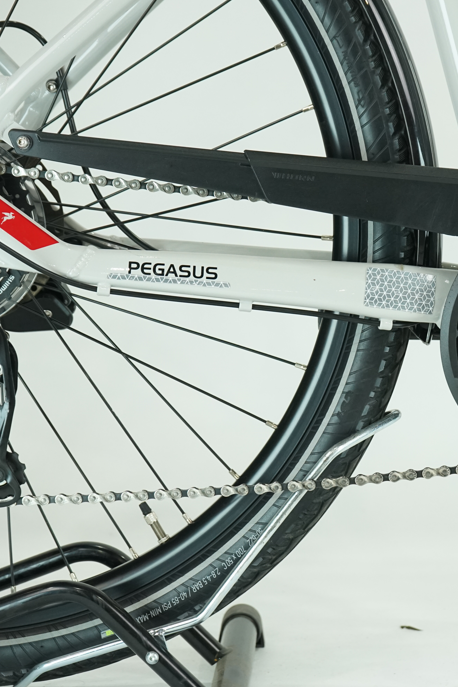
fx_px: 1679
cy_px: 342
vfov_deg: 23.1
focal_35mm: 88
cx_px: 344
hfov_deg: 15.5
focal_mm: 58
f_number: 6.3
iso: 1600
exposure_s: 1/200
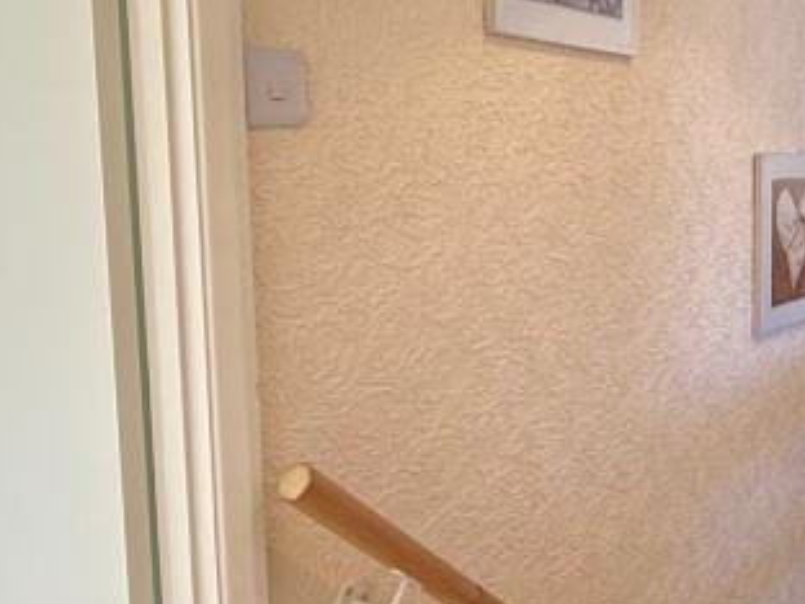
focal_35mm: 46
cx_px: 689
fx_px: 1070
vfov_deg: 31.4
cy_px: 245
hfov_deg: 39.0
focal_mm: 2.22
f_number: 2.2
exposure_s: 1/100
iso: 125
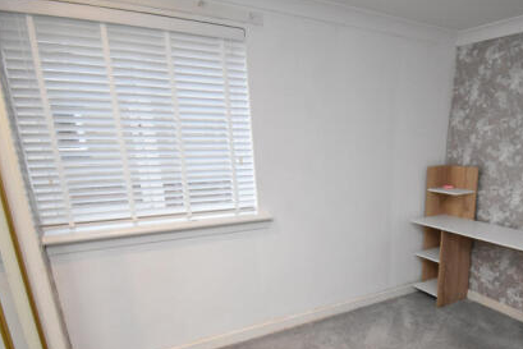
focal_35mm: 24
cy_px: 255
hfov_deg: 71.2
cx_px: 355
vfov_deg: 51.3
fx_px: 349
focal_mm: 10
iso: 2200
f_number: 4.5
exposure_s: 1/125
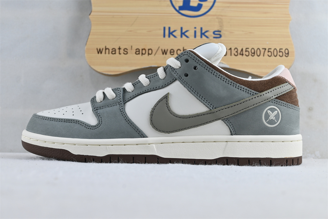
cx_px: 164
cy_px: 110
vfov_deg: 27.7
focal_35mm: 49
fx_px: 444
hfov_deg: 40.5
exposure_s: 1/40
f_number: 5
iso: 100
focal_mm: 32.5
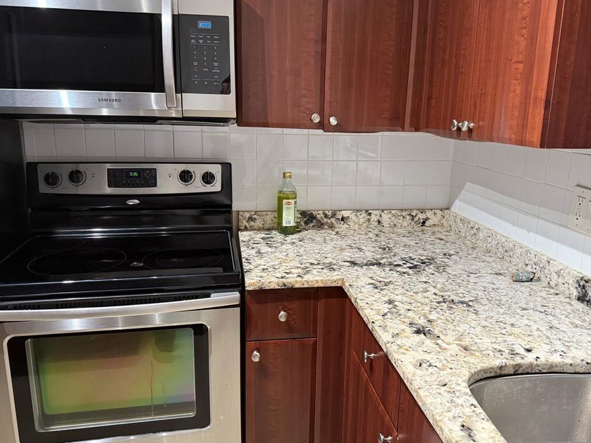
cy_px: 212
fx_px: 478
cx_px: 310
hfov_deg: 63.4
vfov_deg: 49.7
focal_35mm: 28
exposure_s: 1/60
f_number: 1.78
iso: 500
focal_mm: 6.76
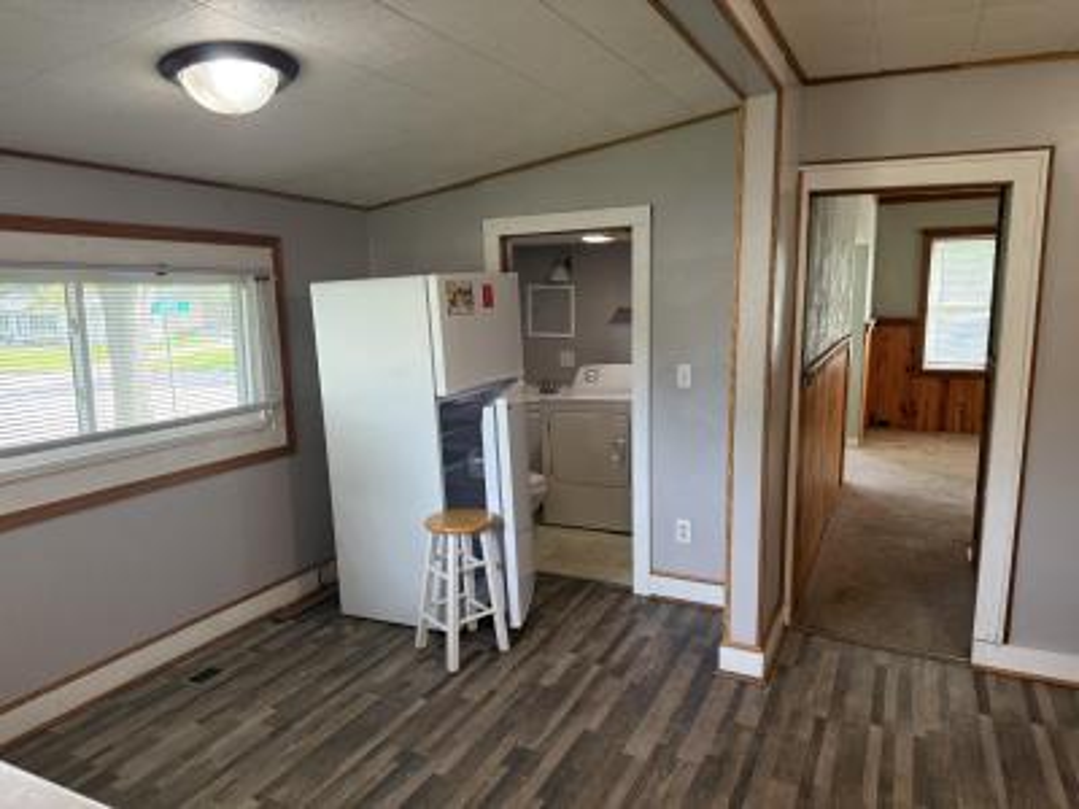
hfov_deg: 71.6
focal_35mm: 24
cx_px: 540
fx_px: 748
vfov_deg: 56.8
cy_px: 404
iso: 200
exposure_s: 1/60
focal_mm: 6.76
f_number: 1.78
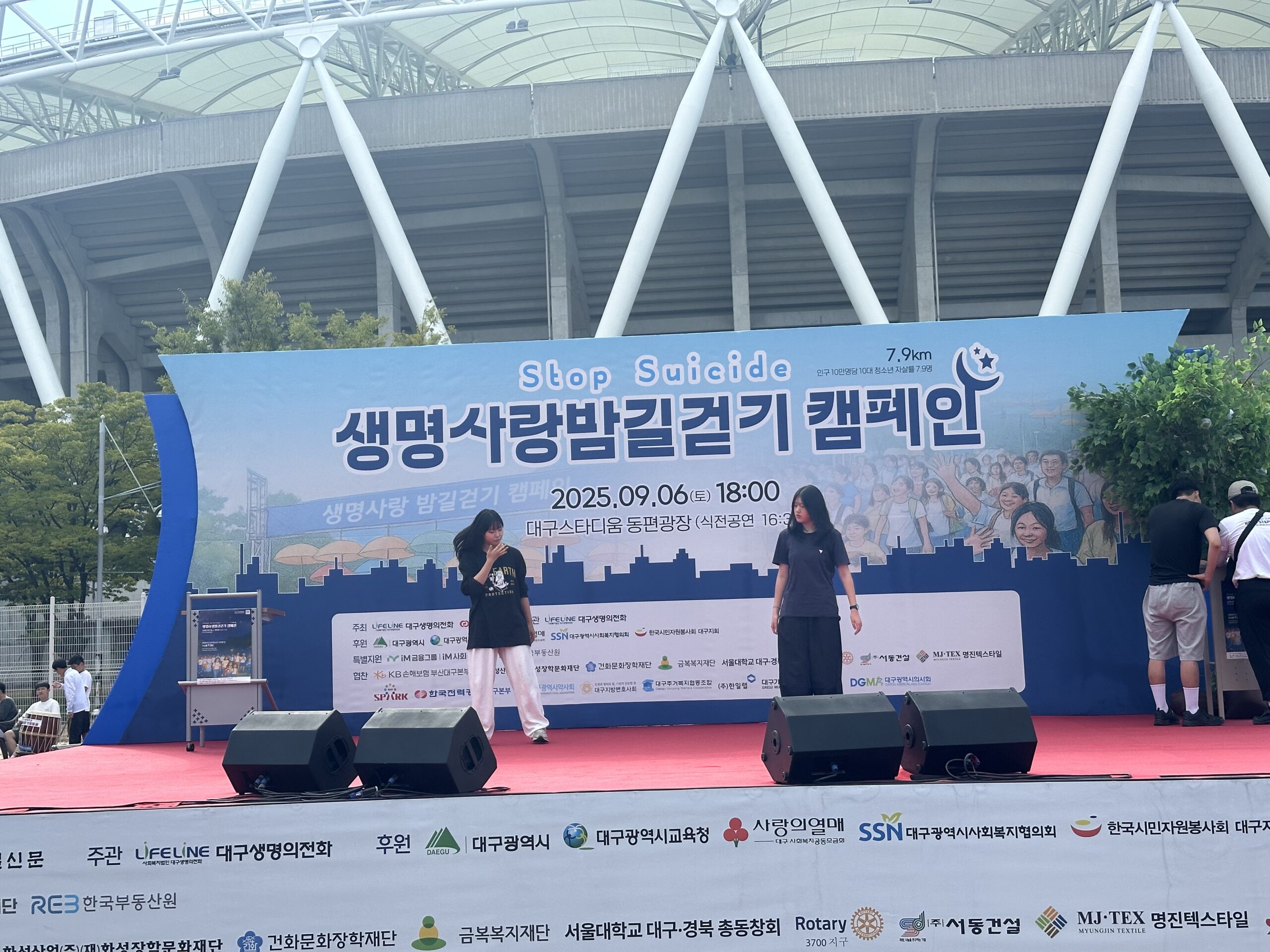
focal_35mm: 48
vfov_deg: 30.3
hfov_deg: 39.7
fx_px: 1761
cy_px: 476
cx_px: 635
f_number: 1.78
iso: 64
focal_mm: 6.86
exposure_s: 1/1848
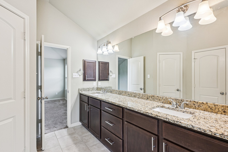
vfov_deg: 71.9
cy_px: 79
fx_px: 105
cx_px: 111
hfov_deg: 94.9
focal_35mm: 17
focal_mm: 15.5
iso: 360
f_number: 6.7
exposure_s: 1/15
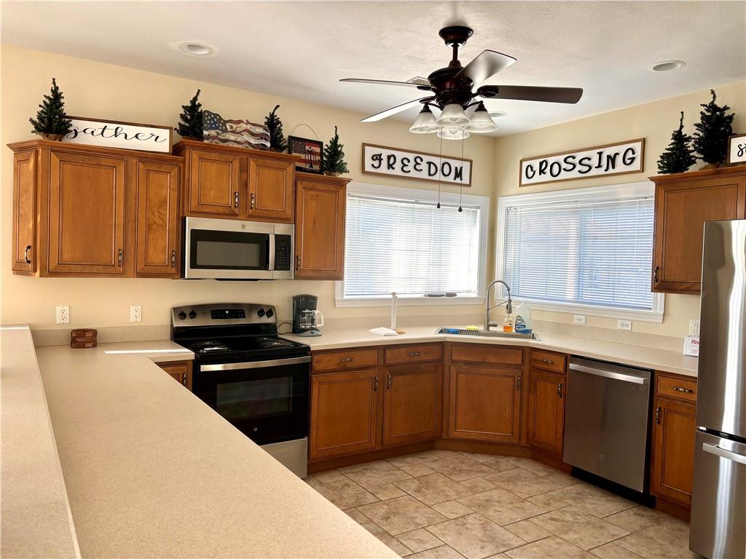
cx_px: 373
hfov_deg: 67.3
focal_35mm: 26
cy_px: 280
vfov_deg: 53.1
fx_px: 560
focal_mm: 5.96
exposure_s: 1/121
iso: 80
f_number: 1.6
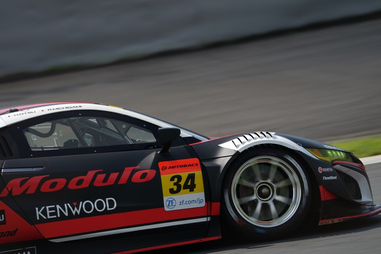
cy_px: 127
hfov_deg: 5.9
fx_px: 3704
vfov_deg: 3.9
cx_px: 190
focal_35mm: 350
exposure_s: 1/250
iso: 50
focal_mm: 350
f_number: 6.3
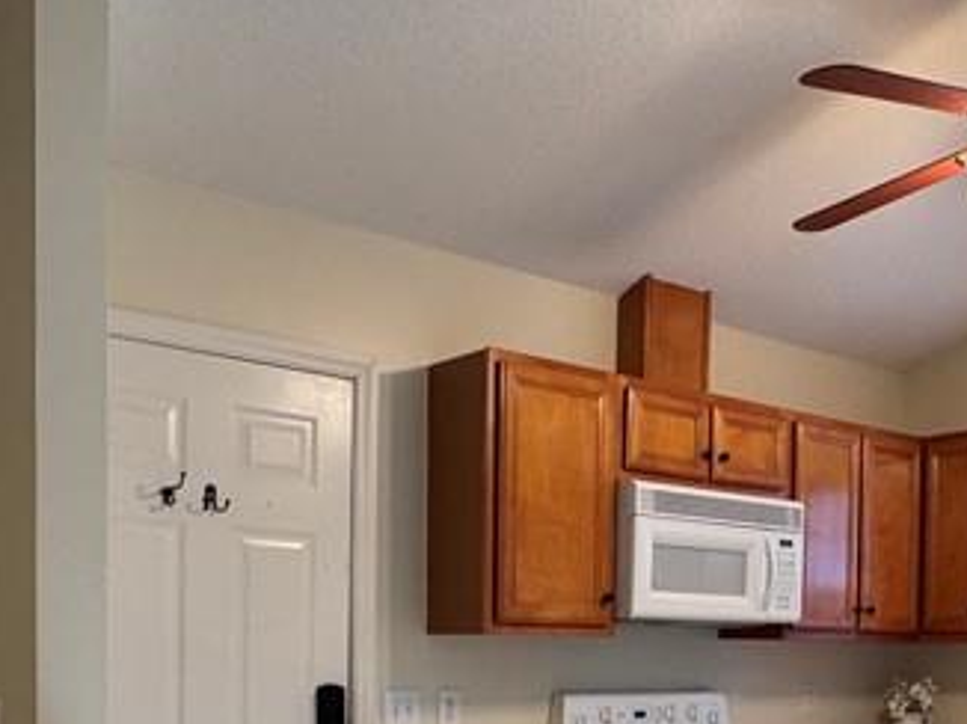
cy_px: 706
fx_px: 1228
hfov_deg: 42.7
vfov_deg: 30.7
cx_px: 599
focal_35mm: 44
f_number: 2.2
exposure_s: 1/60
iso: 200
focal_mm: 2.22
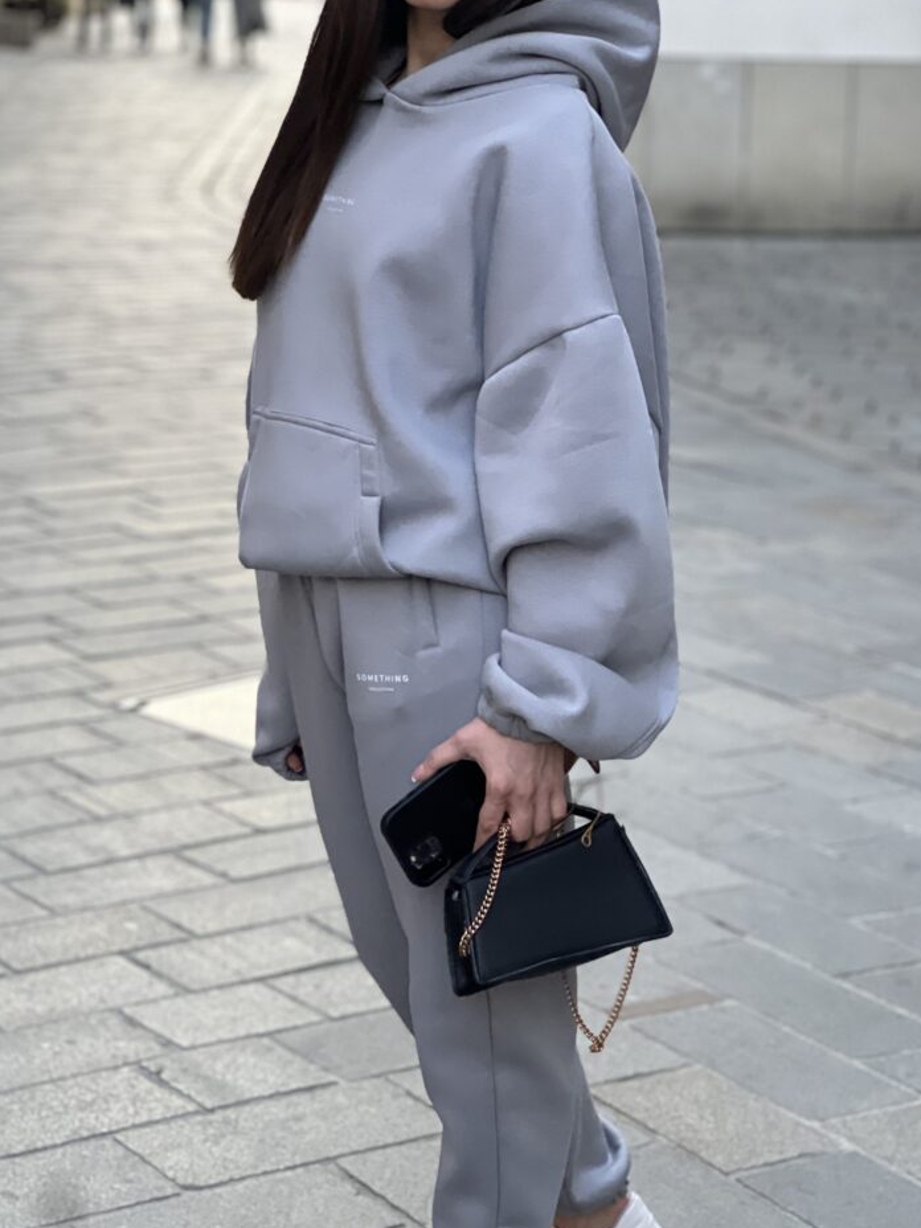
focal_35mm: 85
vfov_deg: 23.0
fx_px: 3015
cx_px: 443
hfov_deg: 17.4
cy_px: 622
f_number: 2.8
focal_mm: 9
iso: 250
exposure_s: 1/116
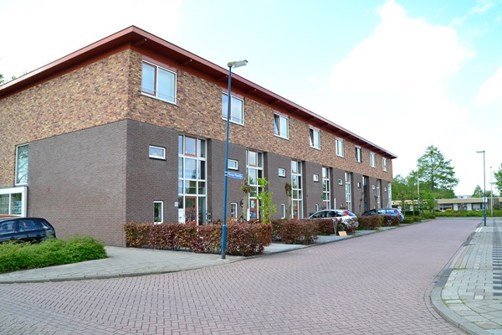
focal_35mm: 27
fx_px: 376
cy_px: 168
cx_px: 251
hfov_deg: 67.4
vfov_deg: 47.9
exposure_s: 1/400
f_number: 10
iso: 800
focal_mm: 18
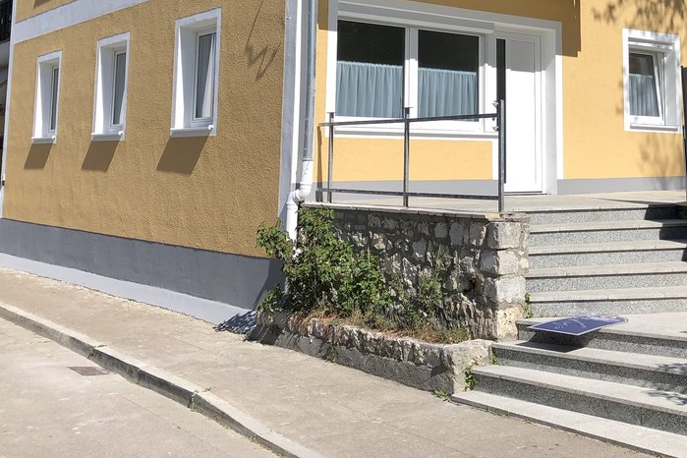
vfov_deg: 26.1
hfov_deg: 38.8
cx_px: 497
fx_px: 954
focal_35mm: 50
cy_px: 47
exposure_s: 1/2288
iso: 20
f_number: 1.8
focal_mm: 3.99
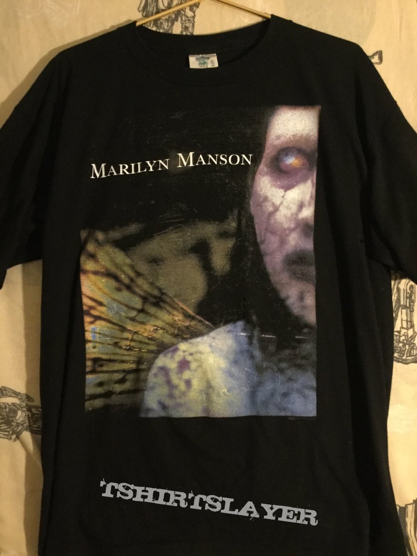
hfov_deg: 45.4
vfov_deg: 58.3
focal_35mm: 31
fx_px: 498
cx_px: 208
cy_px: 278
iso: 400
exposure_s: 1/17
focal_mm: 3.3
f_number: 2.4
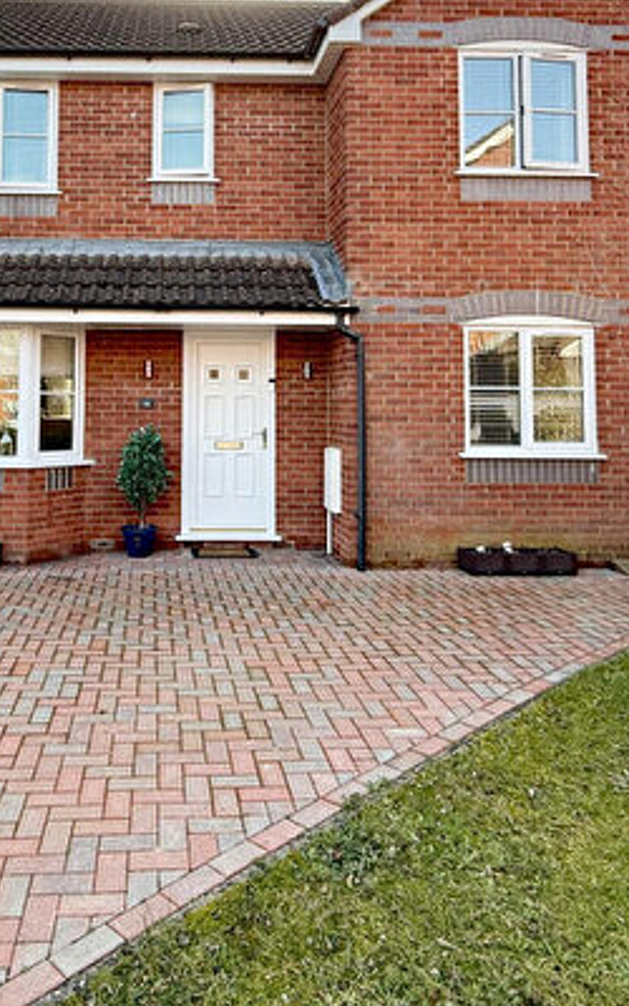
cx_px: 219
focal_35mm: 26
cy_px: 358
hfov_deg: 47.0
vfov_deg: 68.9
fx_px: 713
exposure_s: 1/277
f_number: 2.2
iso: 50
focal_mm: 2.22
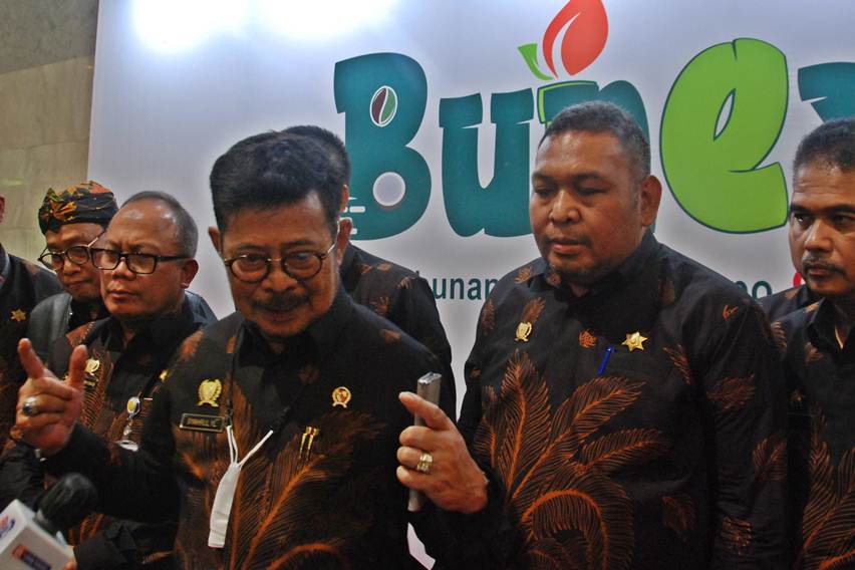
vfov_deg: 47.9
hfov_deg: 67.4
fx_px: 641
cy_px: 285
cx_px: 428
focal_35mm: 27
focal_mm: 18
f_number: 5.6
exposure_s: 1/25
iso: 800
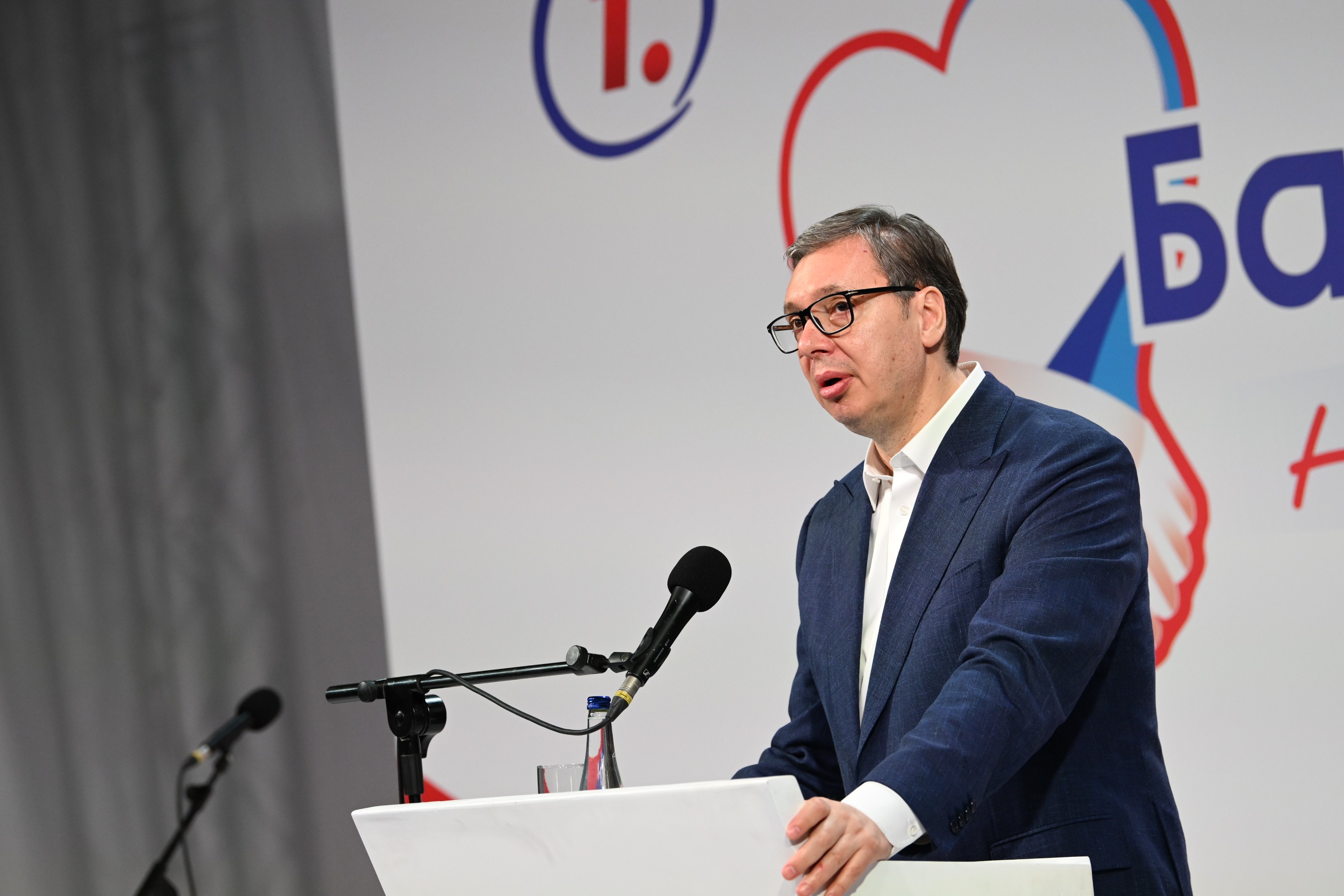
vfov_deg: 10.0
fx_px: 5115
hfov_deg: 15.0
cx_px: 705
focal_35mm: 137
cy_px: 432
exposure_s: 1/640
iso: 2000
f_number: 4
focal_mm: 122
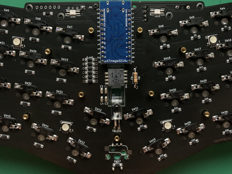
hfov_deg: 67.3
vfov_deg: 53.1
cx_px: 116
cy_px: 87
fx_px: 174
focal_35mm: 26
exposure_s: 1/16
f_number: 1.8
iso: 1000
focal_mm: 4.25
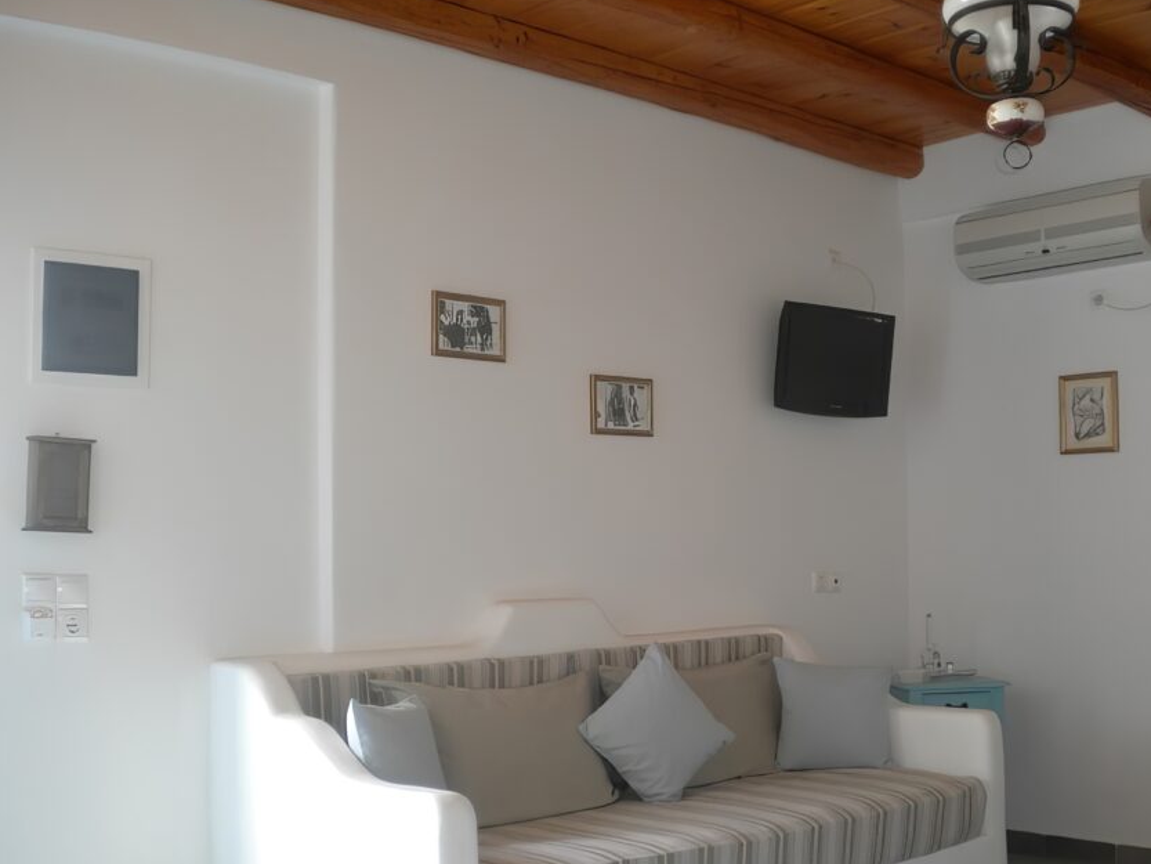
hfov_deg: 43.6
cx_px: 703
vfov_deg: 33.5
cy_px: 510
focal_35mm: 43
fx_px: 1430
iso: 198
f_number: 3.1
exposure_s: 1/58
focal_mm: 6.3
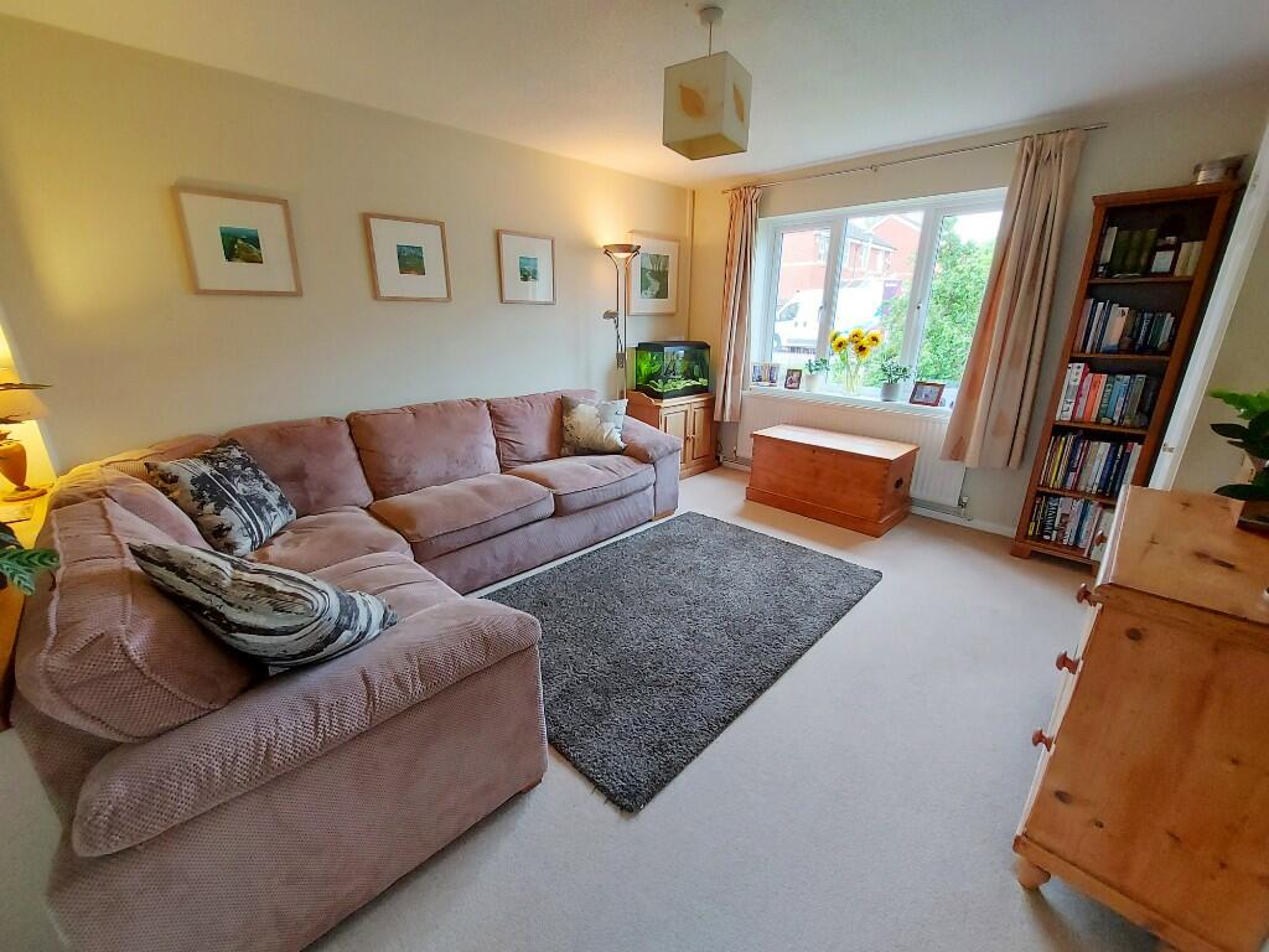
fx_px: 477
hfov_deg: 106.2
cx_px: 634
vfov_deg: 89.9
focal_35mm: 13
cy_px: 476
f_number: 2.2
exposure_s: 1/50
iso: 200
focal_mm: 1.74
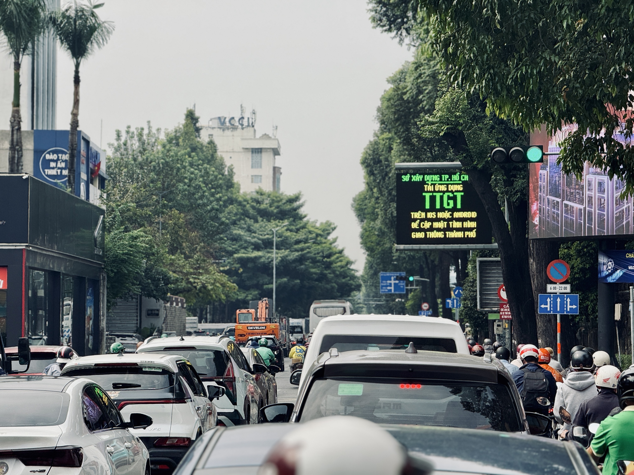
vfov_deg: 12.3
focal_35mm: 120
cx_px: 317
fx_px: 2198
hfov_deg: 16.4
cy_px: 238
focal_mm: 15.66
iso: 50
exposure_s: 1/1004
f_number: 2.8
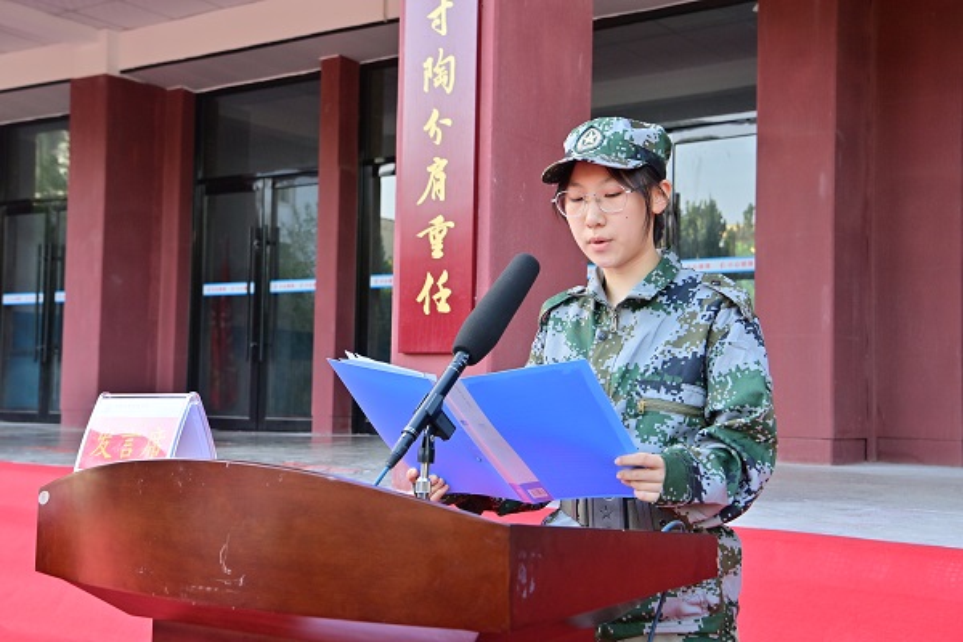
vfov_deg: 27.0
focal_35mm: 50
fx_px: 1337
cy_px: 321
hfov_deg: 39.6
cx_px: 482
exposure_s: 1/80
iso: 200
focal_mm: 50
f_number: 8
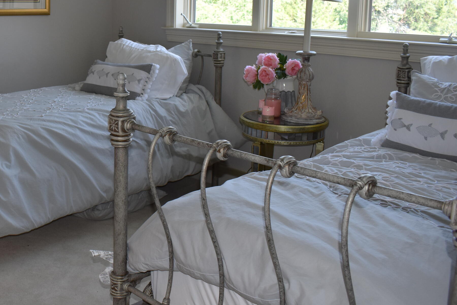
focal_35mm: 45
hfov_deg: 41.7
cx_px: 92
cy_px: 97
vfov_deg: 29.6
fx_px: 571
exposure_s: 1/200
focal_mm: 18
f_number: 5
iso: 500
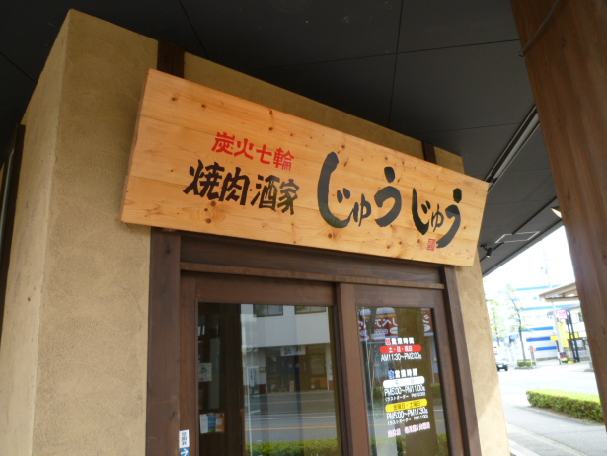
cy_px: 225
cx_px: 302
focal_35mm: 26
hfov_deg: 67.3
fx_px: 456
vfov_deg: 53.1
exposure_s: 1/80
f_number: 2.8
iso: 80
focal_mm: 4.5
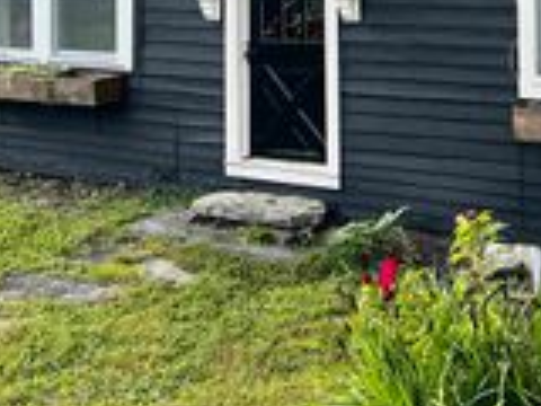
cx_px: 558
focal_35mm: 81
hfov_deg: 23.0
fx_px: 1266
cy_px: -86
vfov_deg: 17.3
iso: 64
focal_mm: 5.7
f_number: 1.5
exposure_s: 1/171
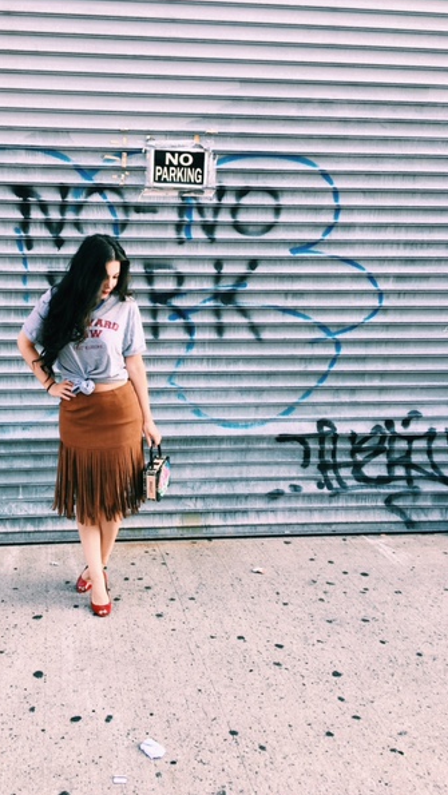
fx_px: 718
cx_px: 138
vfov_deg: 58.0
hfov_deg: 34.3
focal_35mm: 34
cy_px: 386
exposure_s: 1/121
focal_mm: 4.15
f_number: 2.2
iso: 25
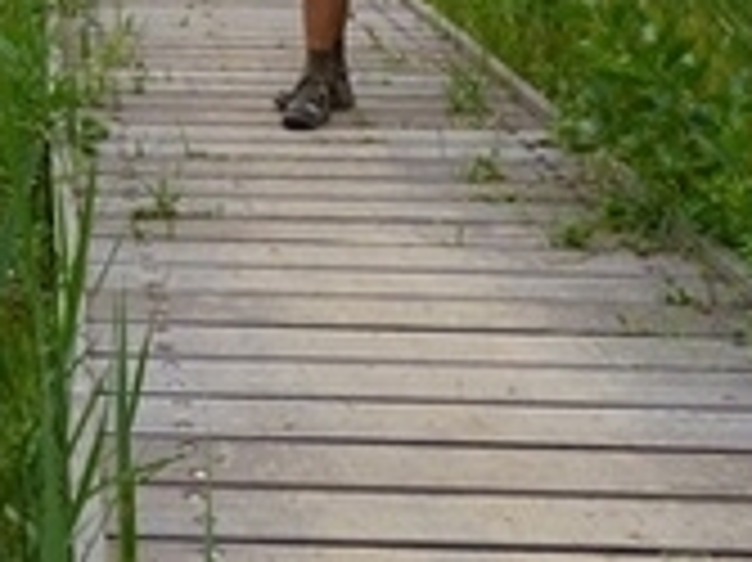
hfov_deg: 20.8
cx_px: -72
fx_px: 1954
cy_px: -153
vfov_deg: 15.6
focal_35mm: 90
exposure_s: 1/200
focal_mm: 4.5
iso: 80
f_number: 4
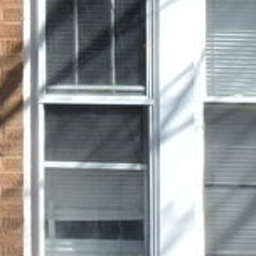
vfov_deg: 5.2
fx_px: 2795
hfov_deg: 5.2
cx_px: -130
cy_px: 167
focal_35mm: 334
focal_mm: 7.1
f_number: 3.3
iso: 100
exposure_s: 1/640
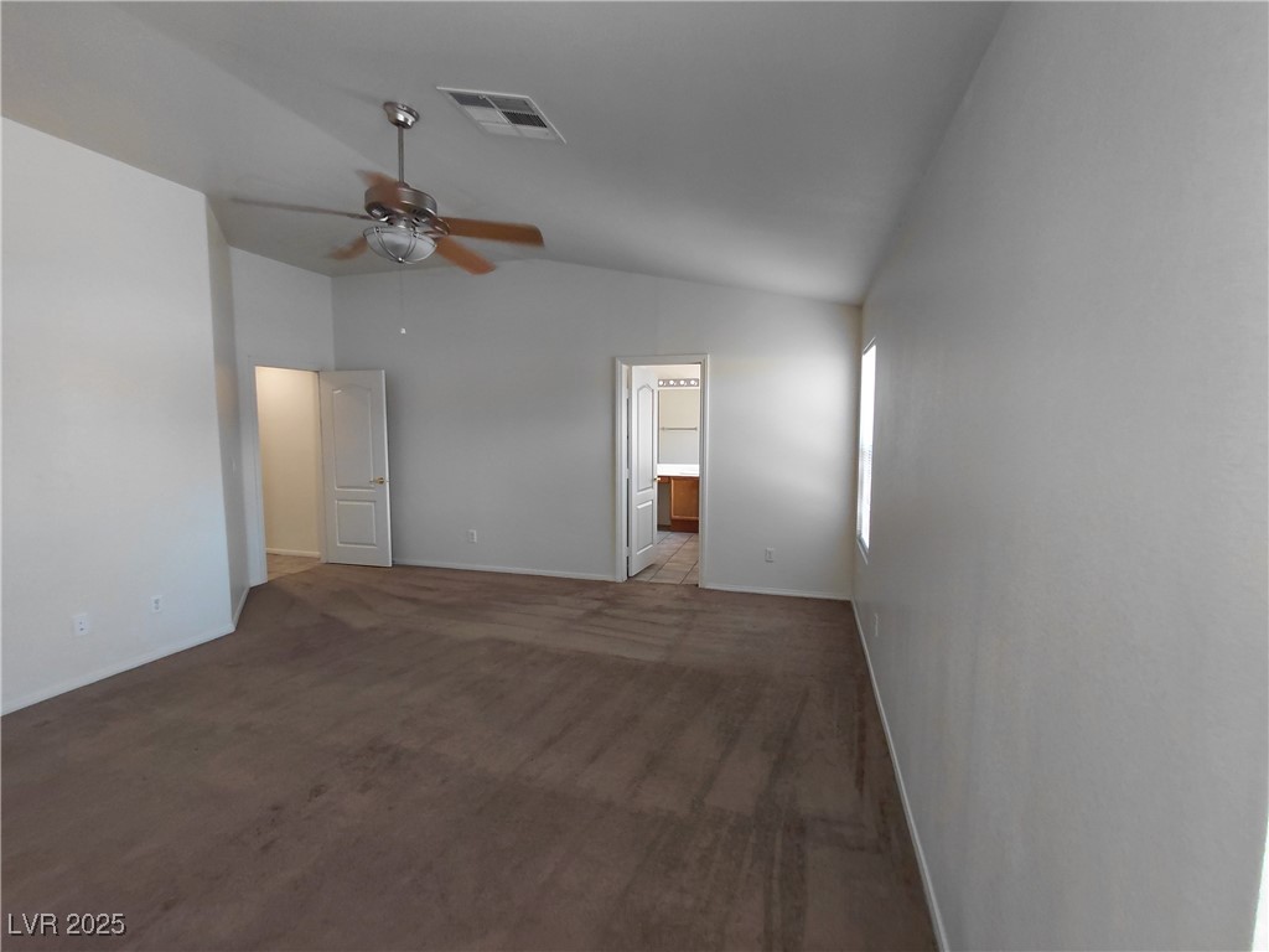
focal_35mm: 16
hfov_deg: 94.5
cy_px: 476
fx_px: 587
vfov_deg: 78.1
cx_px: 634
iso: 125
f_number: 2.2
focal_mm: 1.64
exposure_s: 1/60
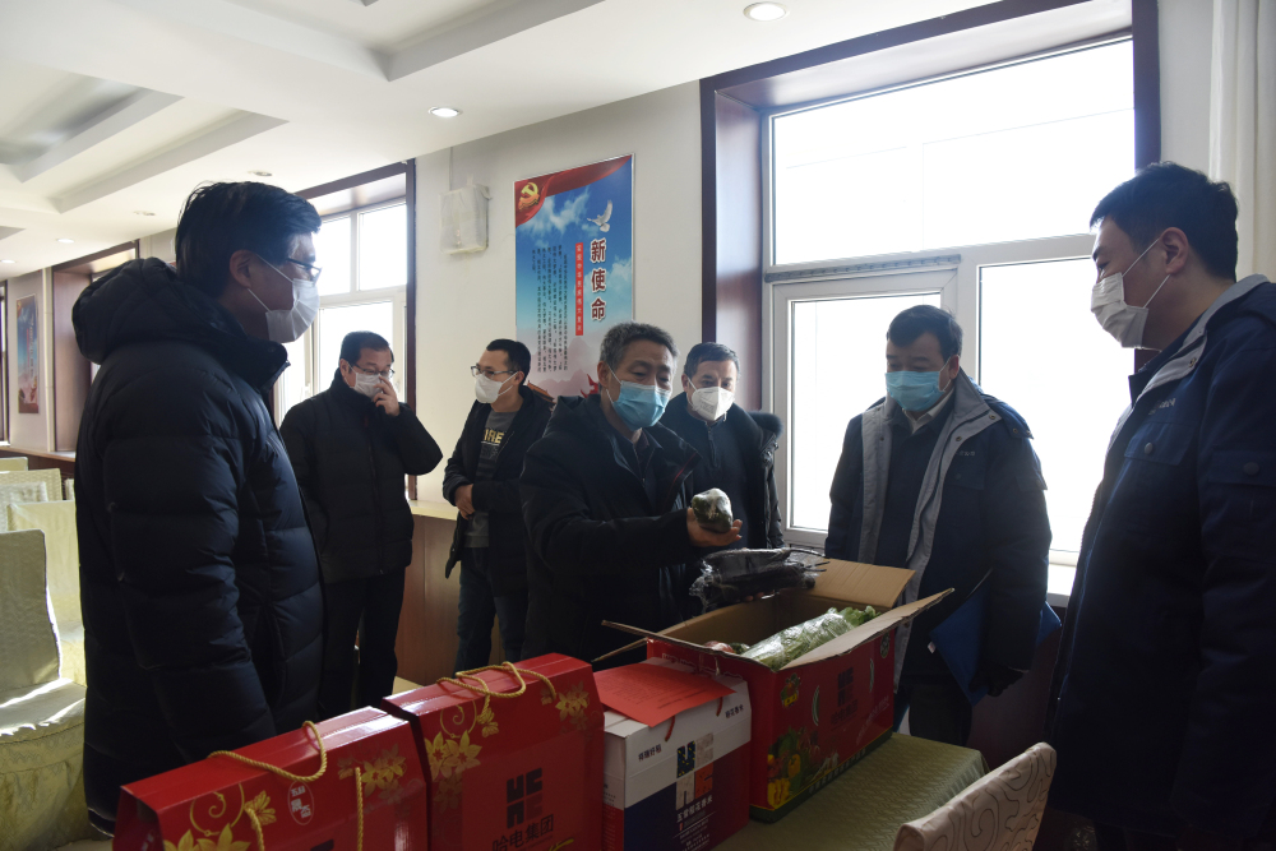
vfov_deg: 53.1
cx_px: 638
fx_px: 851
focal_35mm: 24
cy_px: 426
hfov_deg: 73.7
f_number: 6.3
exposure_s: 1/160
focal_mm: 24
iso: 1000
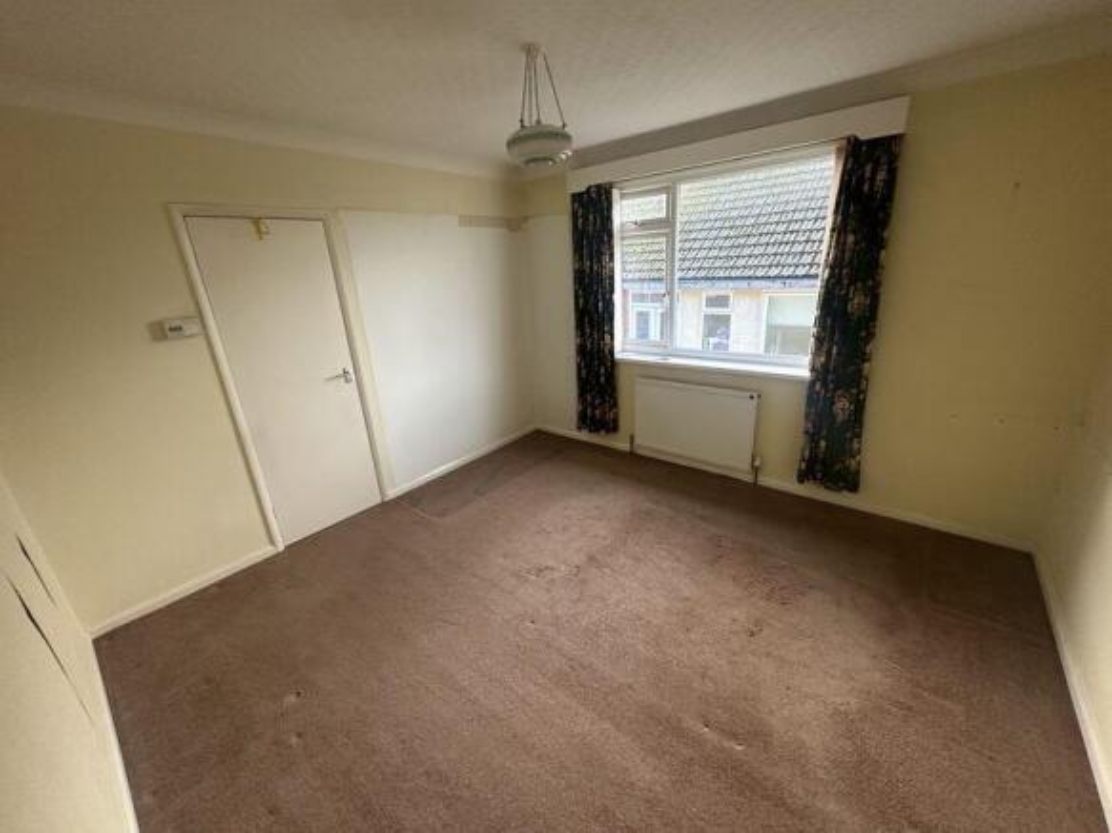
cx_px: 556
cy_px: 416
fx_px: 450
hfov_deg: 102.1
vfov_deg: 85.7
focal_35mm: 14
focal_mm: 2.22
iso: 400
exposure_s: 1/72
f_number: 2.2
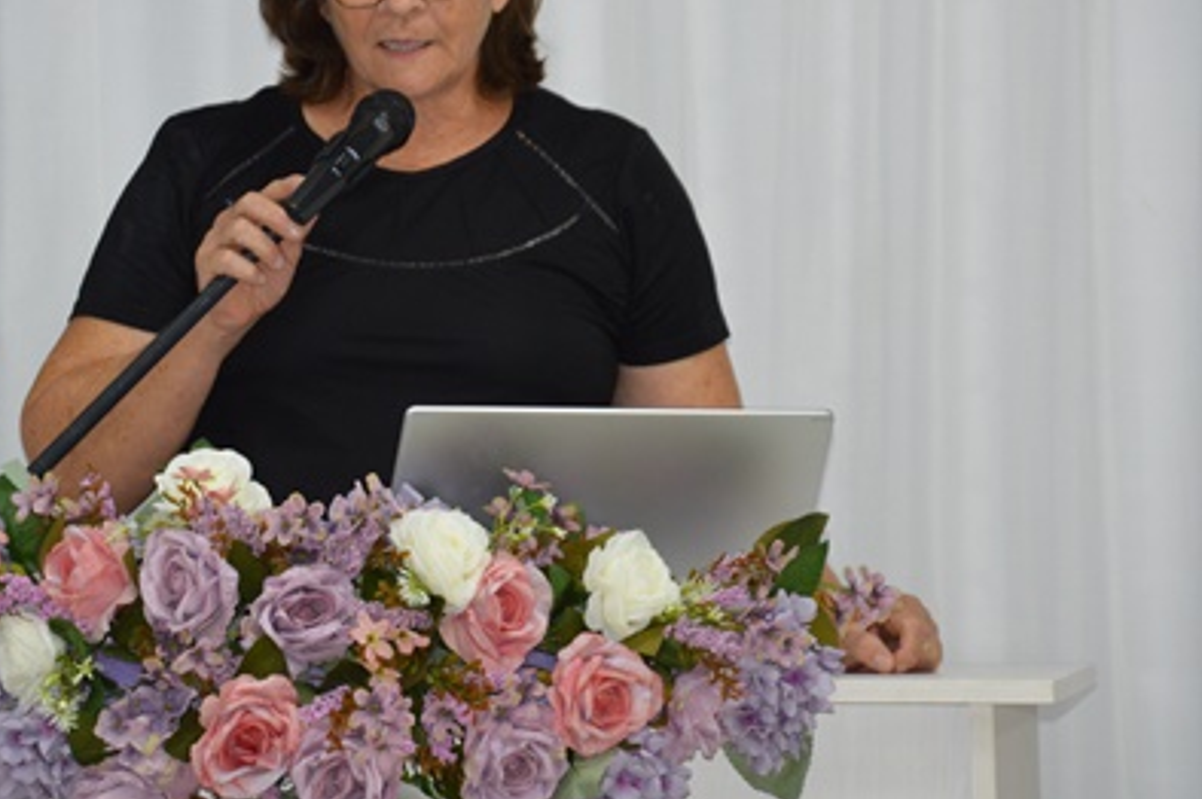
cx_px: 329
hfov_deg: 8.6
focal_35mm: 240
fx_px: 7998
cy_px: 252
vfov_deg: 5.7
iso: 1000
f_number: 5.6
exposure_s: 1/60
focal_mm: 105
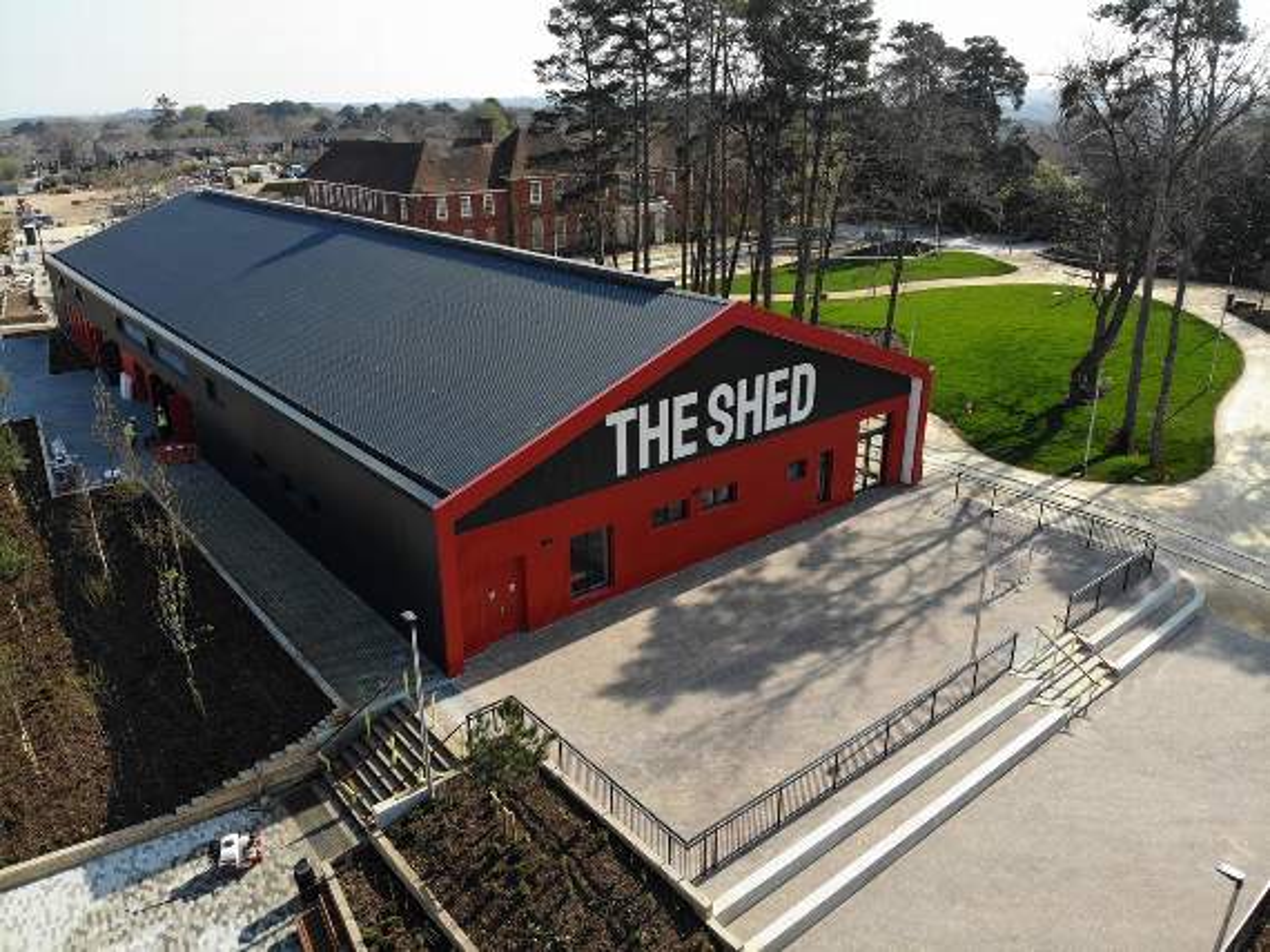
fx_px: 880
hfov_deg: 71.6
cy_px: 476
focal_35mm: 24
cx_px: 635
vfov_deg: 56.8
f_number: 2.8
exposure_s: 1/640
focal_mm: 4.5
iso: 100
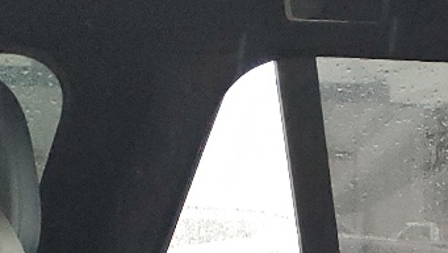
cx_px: 520
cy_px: 734
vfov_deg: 8.0
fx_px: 1580
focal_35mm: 133
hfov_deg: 15.6
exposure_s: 1/60.2
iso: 374
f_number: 1.5
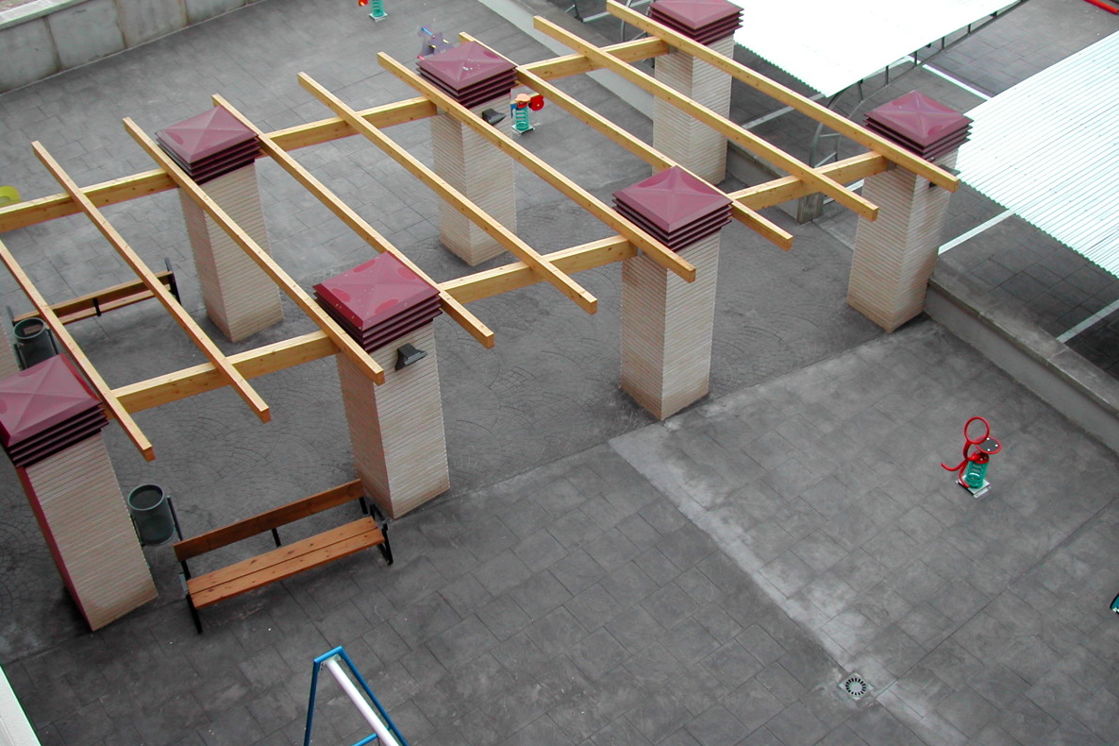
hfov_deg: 48.5
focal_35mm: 40
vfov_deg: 33.4
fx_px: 1243
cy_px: 355
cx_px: 565
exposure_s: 1/285
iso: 100
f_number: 2.8
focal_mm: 8
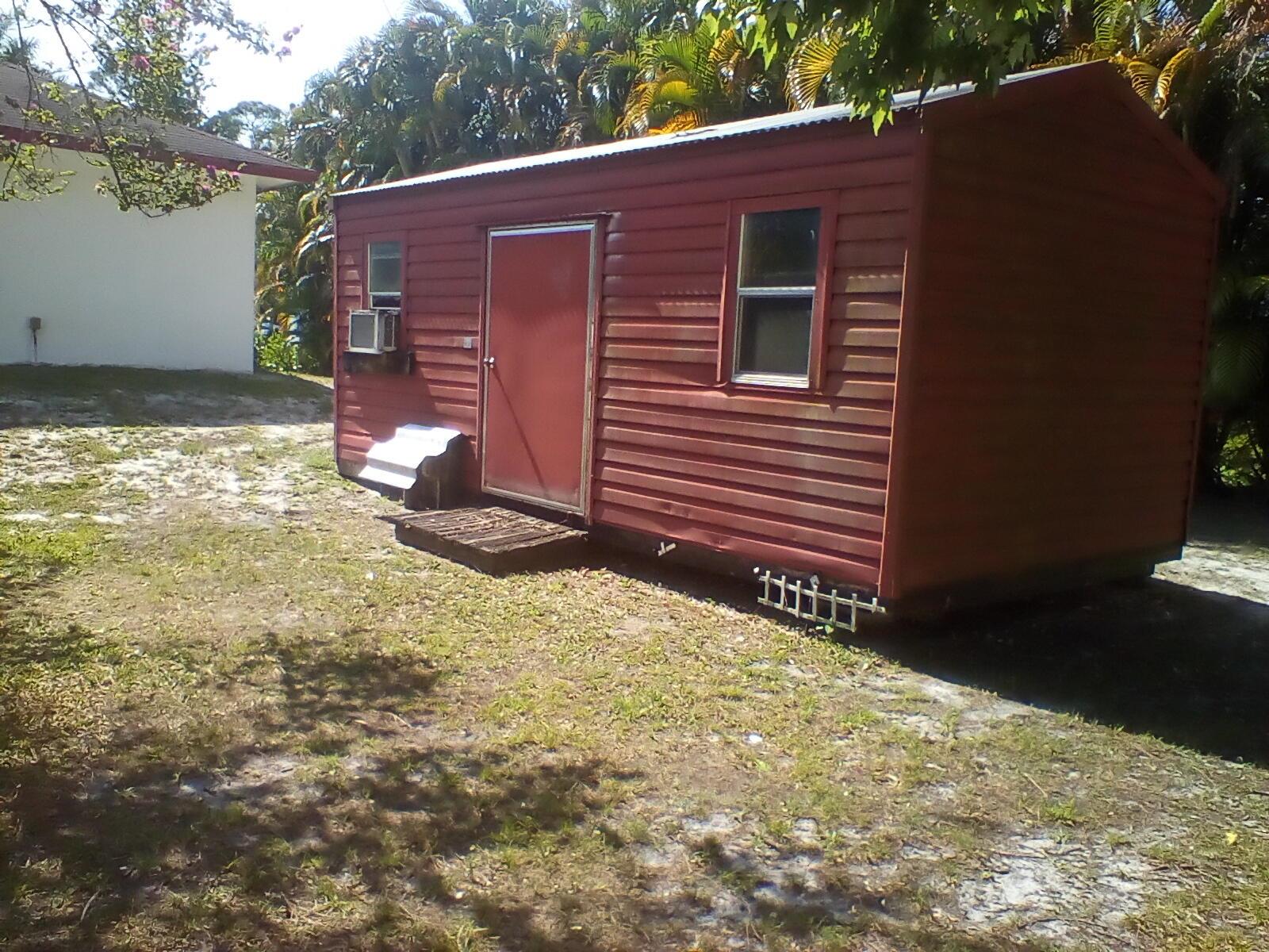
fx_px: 1136
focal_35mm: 31
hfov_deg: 58.4
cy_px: 476
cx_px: 634
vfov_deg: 45.4
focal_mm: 2.38
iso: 100
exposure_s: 1/595
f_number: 2.4
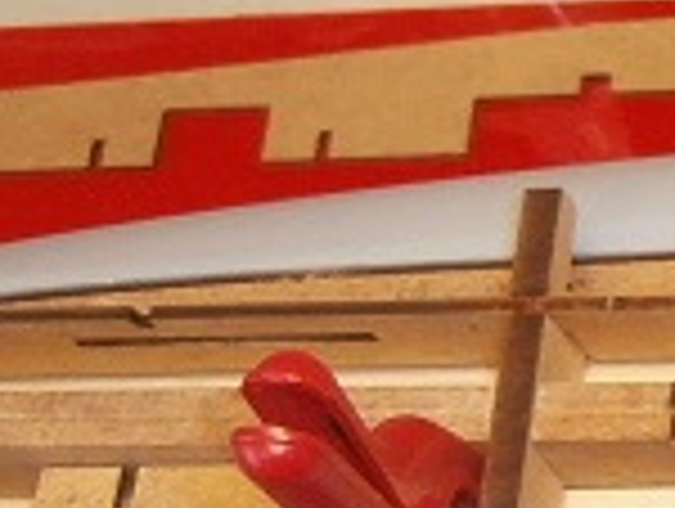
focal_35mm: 128
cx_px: 1431
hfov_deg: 13.0
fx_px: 2500
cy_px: 396
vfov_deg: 11.6
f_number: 3
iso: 200
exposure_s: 1/30
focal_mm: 4.2
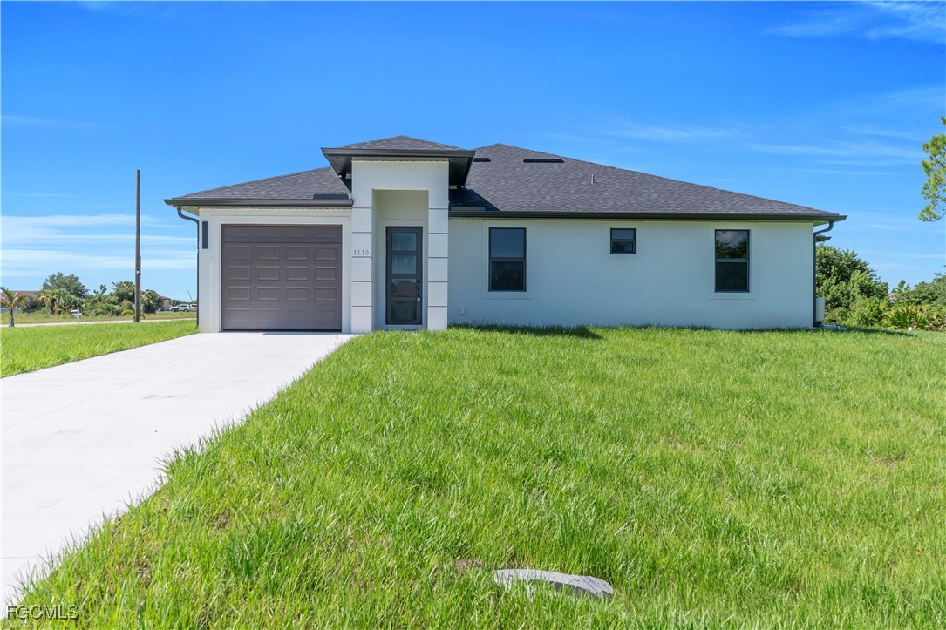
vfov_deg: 43.6
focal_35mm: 30
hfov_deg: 61.9
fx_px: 788
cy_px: 315
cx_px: 473
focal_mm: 20
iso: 100
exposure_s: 1/320
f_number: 8
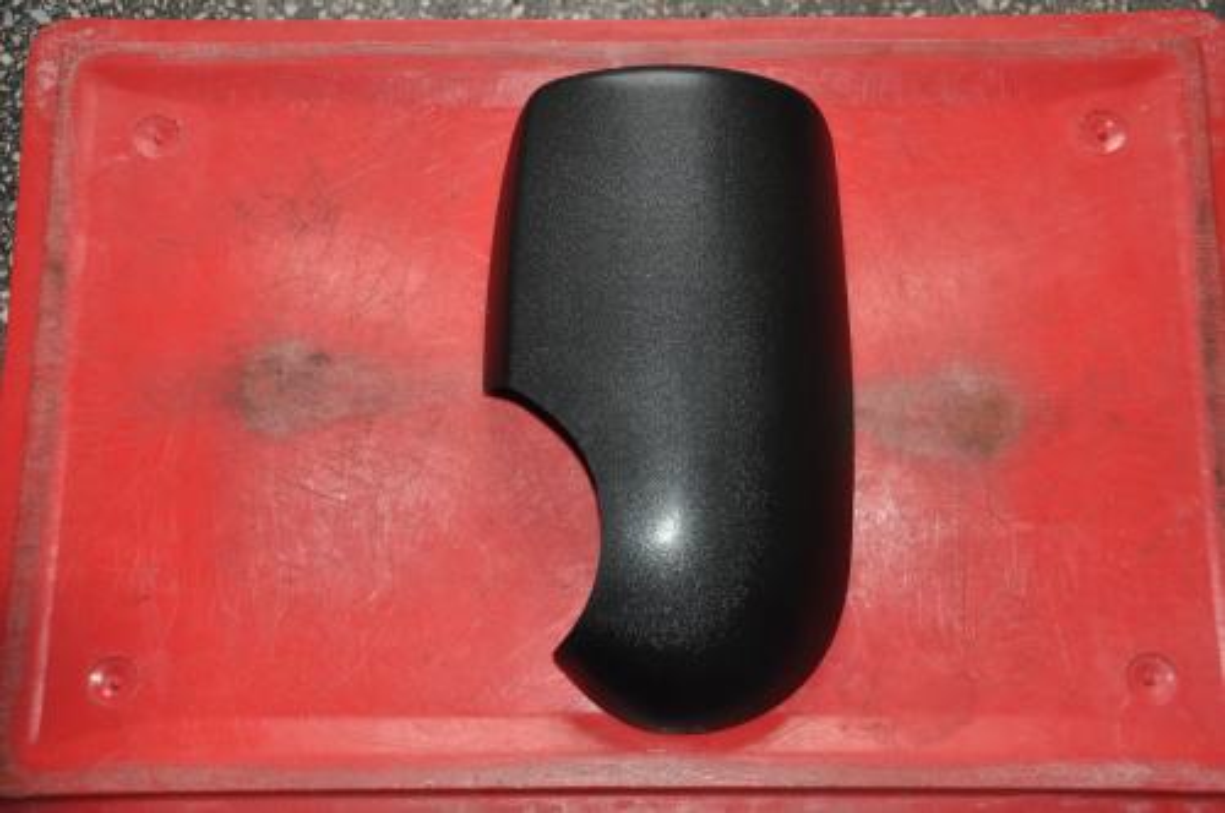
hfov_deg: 41.2
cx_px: 612
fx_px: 1631
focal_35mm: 48
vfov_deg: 28.0
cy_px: 406
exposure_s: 1/60
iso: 800
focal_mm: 32
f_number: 4.2
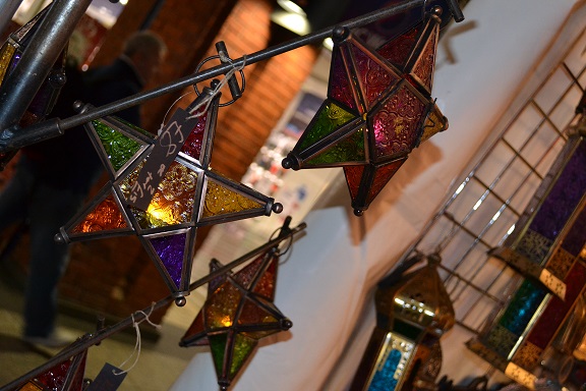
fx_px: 830
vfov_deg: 26.5
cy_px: 196
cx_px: 293
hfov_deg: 38.9
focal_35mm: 51
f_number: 5
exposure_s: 1/60
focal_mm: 34
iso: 1800
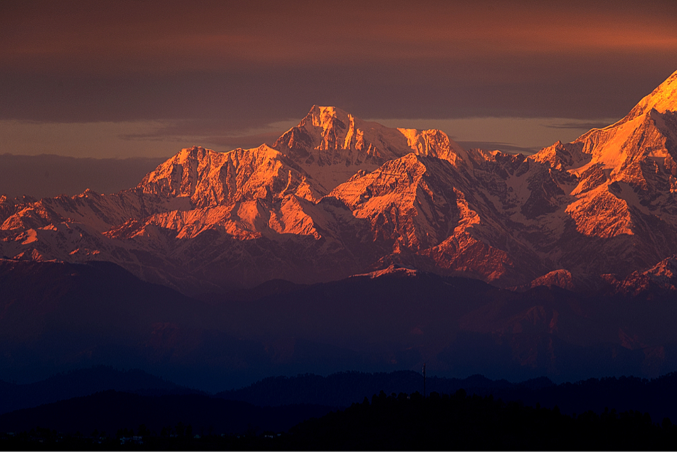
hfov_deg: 5.4
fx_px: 7147
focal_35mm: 380
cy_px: 226
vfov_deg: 3.6
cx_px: 338
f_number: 8
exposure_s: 1/400
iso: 720
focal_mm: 380
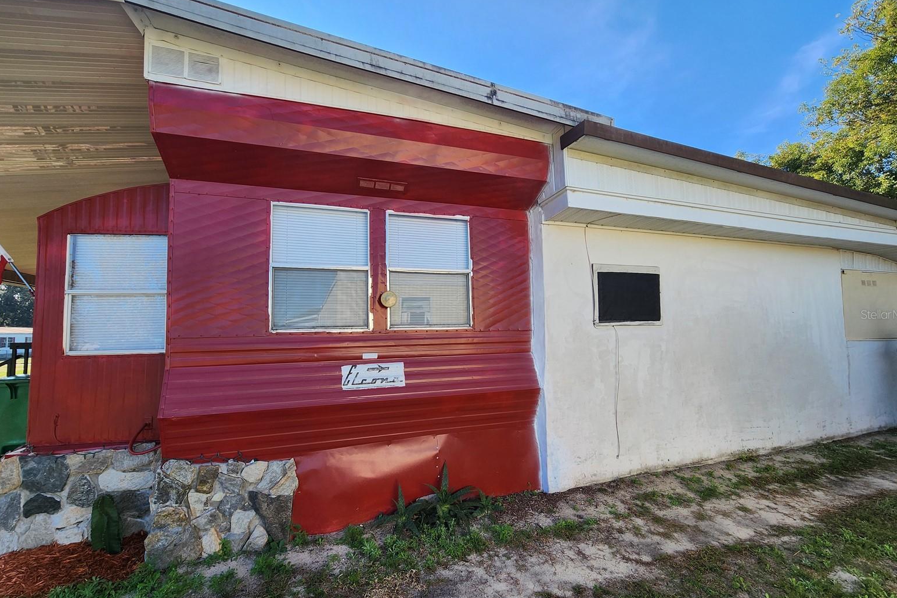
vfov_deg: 81.1
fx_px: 349
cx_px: 451
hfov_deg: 104.3
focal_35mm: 14
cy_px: 314
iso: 50
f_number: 2.2
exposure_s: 1/730
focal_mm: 2.2
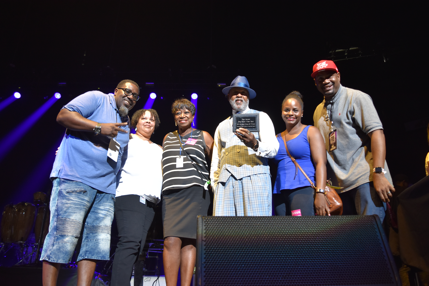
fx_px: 357
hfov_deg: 61.9
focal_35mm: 30
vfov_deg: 43.6
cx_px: 214
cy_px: 143
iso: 560
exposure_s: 1/60
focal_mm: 20
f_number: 4
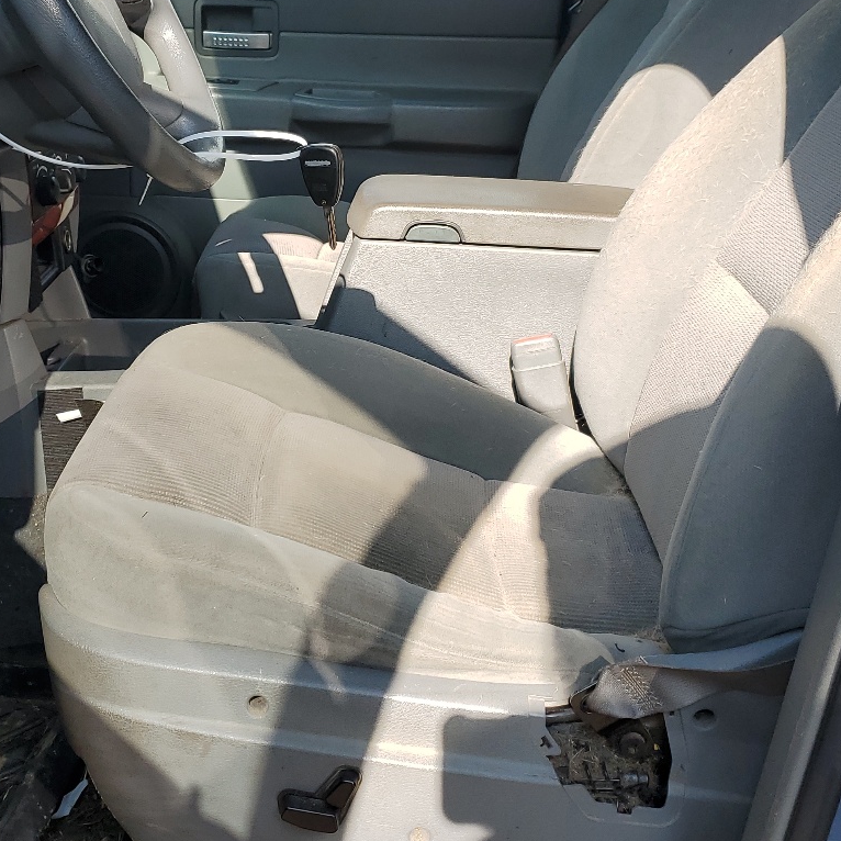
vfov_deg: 35.1
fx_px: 1319
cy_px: 291
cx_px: 302
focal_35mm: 48
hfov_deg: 35.1
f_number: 1.5
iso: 50
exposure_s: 1/909
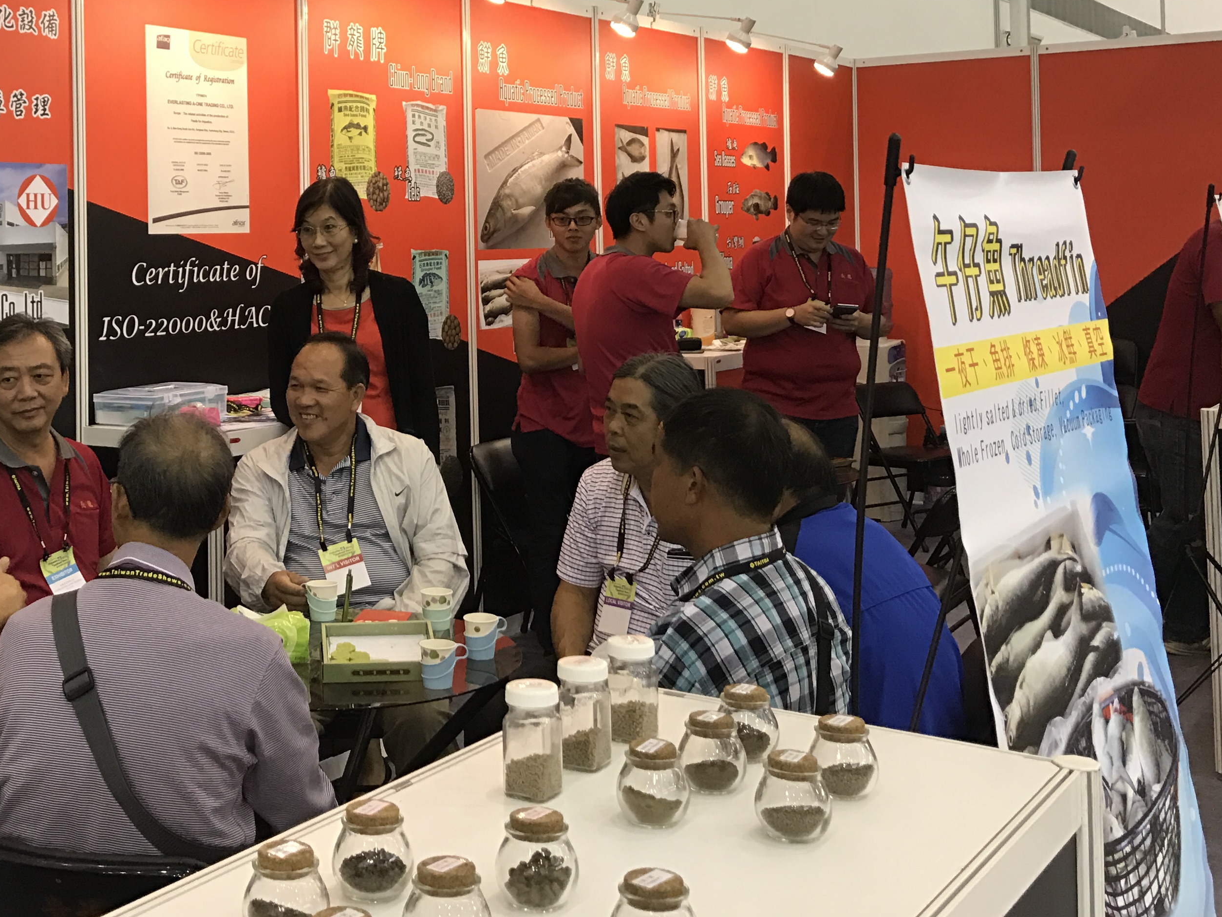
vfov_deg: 31.4
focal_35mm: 45
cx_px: 371
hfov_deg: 41.3
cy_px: 196
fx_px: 1589
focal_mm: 3.99
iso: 40
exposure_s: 1/30
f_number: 1.8
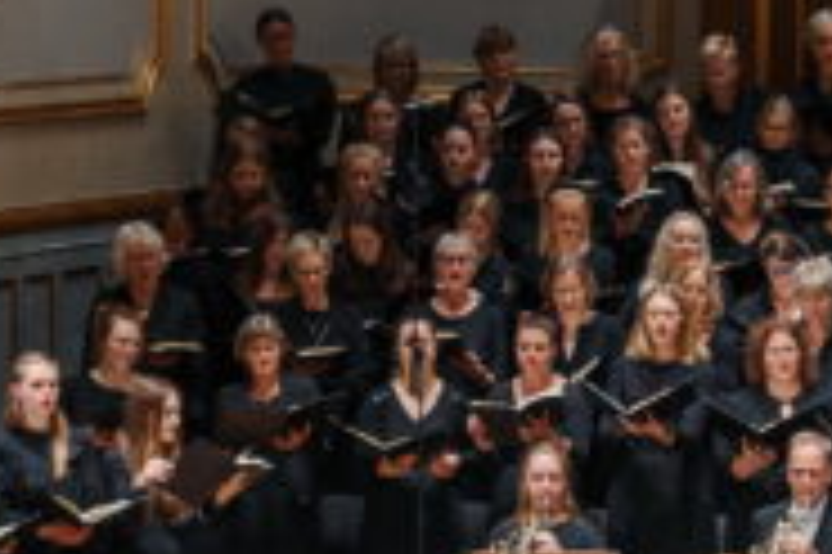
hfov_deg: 6.6
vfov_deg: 4.5
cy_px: 480
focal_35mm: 305
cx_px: 1444
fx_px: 7042
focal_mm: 55
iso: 1600
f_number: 3.5
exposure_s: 1/160
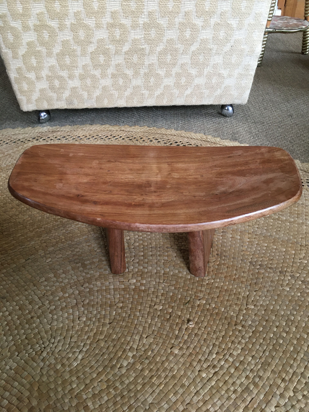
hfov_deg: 48.2
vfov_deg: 61.7
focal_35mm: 29
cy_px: 206
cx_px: 154
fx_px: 345
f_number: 2.2
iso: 125
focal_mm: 4.15
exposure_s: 1/33
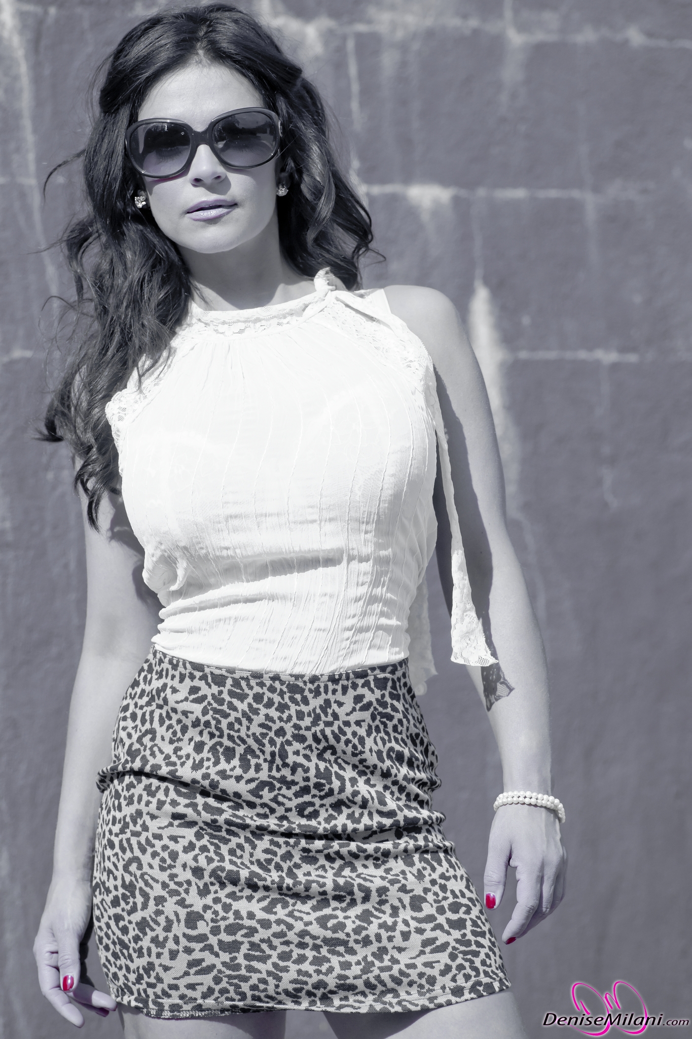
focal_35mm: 135
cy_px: 520
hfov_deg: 10.2
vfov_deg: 15.2
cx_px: 346
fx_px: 3893
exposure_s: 1/750
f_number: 4.5
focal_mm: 135
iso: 320
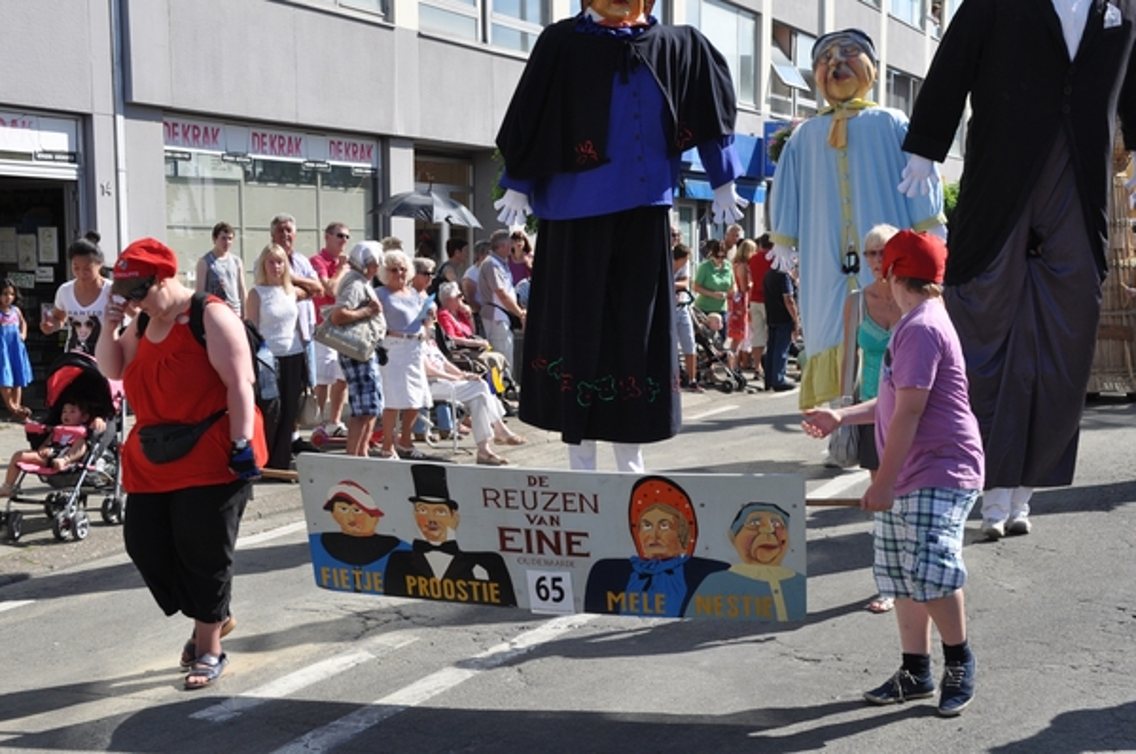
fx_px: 1512
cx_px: 568
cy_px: 377
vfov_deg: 28.0
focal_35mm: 48
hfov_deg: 41.2
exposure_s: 1/1250
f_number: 5
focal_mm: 32
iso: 400
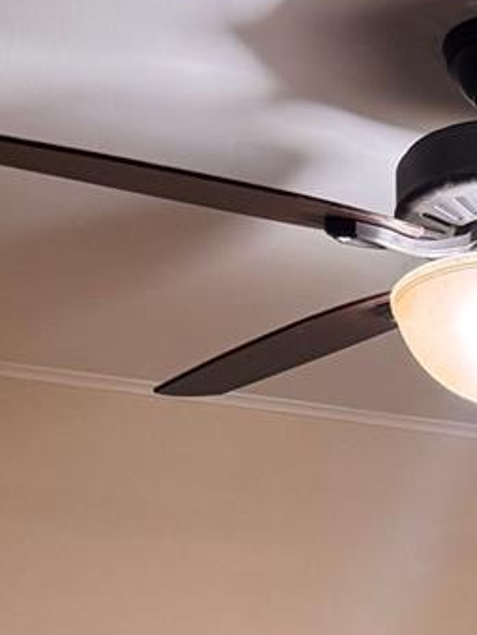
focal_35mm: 109
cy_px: 1176
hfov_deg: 12.7
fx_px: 2000
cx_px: 777
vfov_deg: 15.3
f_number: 1.78
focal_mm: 6.76
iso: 250
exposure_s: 1/60
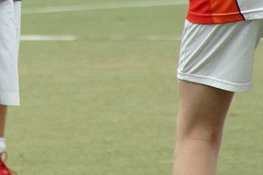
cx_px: -31
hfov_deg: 1.5
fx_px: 9783
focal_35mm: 1340
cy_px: -130
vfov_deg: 1.0
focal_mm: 250
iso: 640
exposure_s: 1/400
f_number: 8
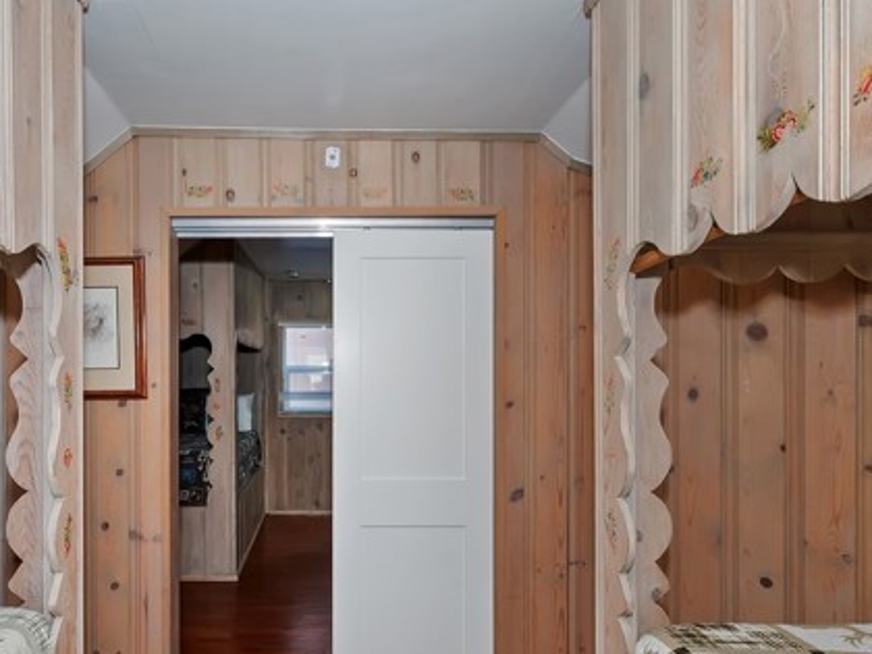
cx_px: 338
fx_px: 554
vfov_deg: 60.4
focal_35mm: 22
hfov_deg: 75.3
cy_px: 404
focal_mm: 10
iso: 400
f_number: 8
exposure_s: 1/30
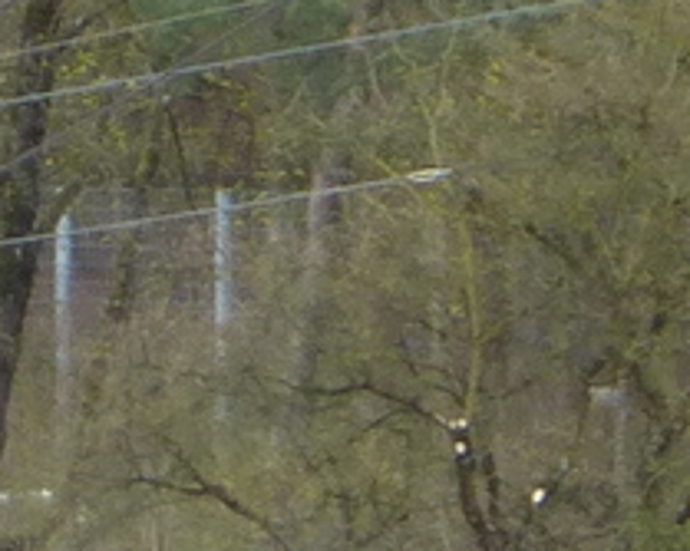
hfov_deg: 2.9
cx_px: -812
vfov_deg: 2.4
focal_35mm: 653
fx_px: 13329
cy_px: 958
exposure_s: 1/100
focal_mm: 20.6
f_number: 5.3
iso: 100
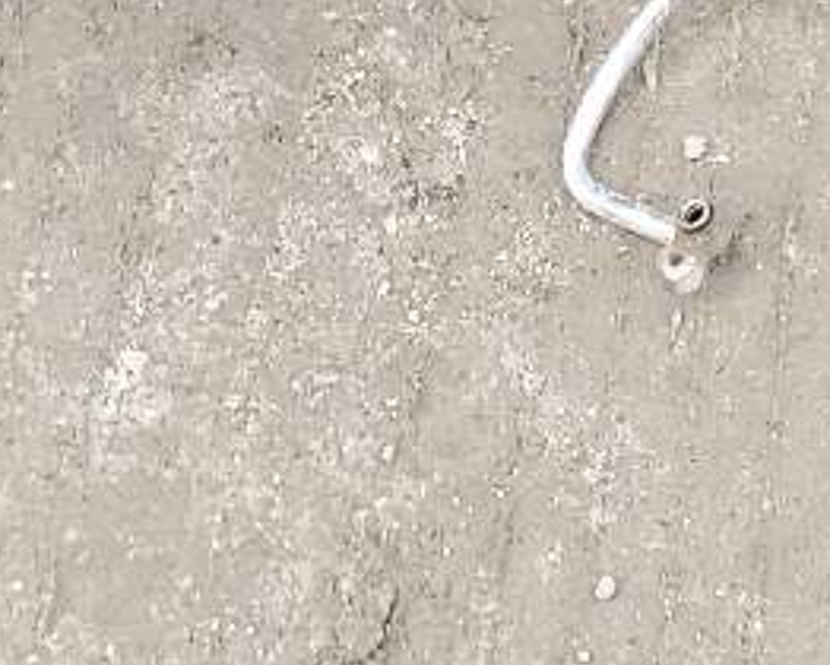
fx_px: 3810
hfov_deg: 12.2
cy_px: -1074
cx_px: 944
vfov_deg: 8.8
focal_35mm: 155
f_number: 1.5
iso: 50
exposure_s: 1/455
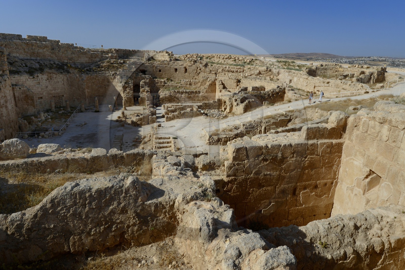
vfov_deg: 59.5
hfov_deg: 81.2
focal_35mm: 21
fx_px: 236
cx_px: 202
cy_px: 135
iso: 200
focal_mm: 21
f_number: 18
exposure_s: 1/250
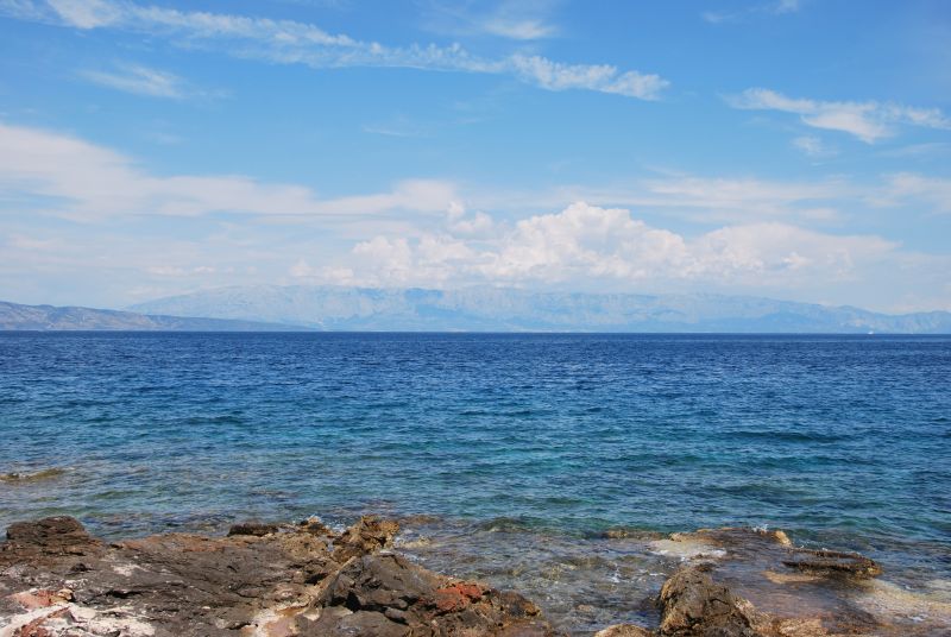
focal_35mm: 38
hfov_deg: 51.2
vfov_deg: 35.6
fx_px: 992
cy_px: 318
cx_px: 476
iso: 100
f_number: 9
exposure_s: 1/320
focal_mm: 25
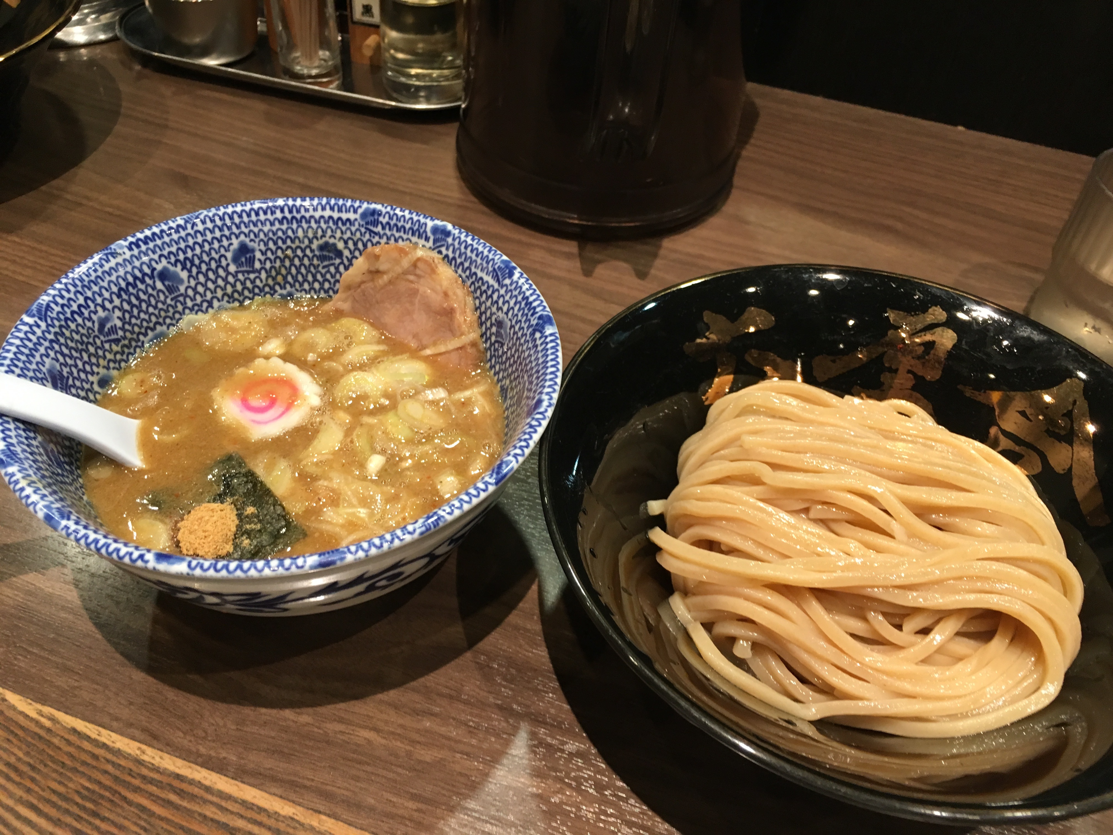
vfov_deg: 48.2
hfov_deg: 61.7
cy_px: 418
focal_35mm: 29
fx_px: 932
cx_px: 556
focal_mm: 4.15
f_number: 2.2
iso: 100
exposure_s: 1/30
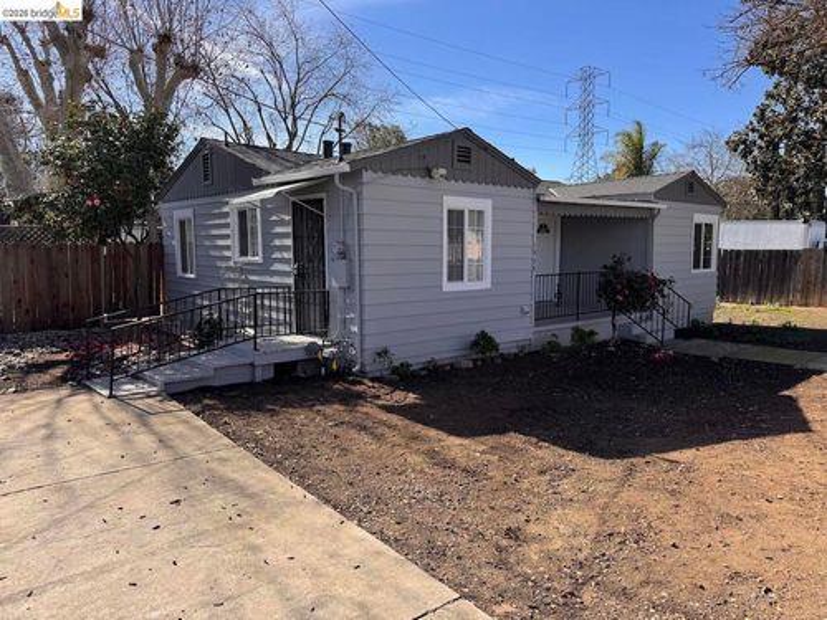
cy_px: 310
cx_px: 414
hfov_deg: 71.6
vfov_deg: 56.8
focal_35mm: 24
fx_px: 573
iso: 80
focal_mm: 6.76
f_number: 1.78
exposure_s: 1/2331
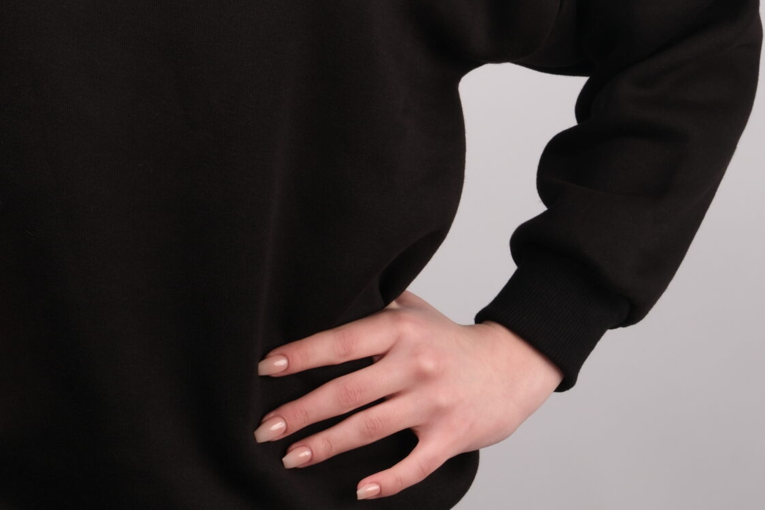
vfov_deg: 11.8
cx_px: 77
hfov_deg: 17.4
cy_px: 112
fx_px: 2464
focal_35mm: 116
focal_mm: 34.2
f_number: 9
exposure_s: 1/125
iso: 100
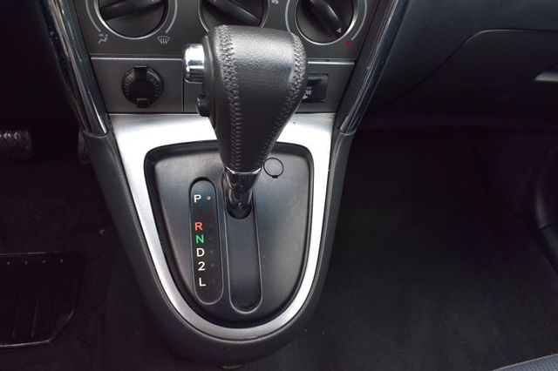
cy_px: 186
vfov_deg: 41.7
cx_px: 279
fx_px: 488
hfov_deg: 59.5
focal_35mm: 32
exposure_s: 1/50
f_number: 8
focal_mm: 21
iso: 400
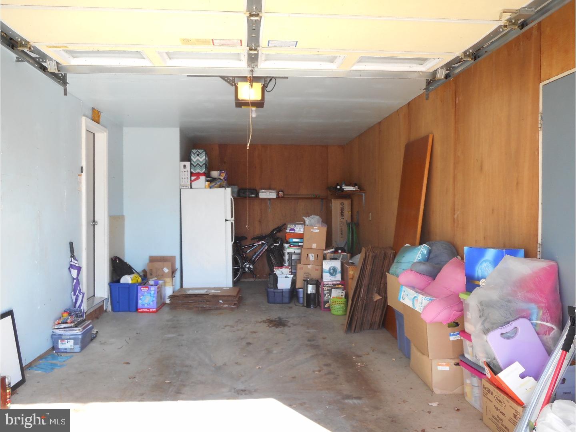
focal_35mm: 29
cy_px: 216
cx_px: 288
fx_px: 483
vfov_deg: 48.2
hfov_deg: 61.7
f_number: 4
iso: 80
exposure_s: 1/30
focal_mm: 5.2
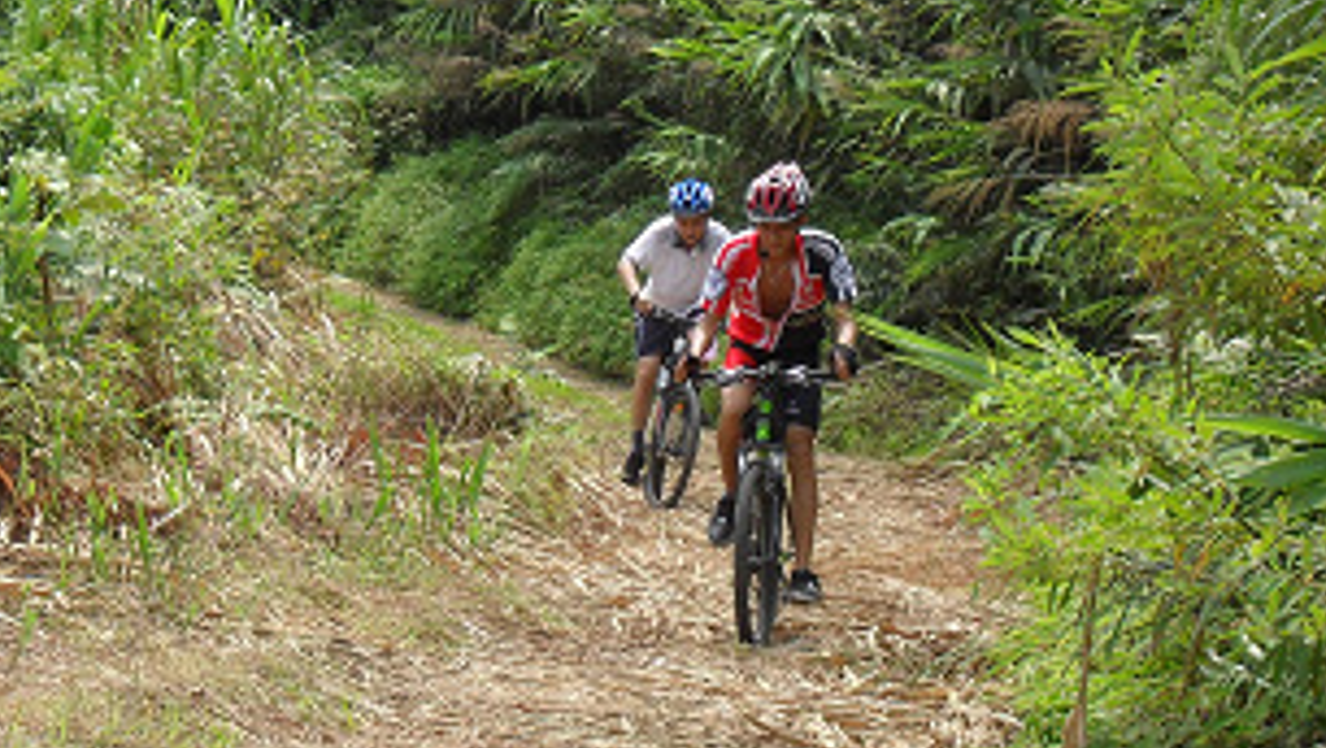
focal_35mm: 159
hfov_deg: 13.5
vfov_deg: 7.6
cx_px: 452
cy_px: 394
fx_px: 5594
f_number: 5.5
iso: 100
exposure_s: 1/250
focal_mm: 15.7
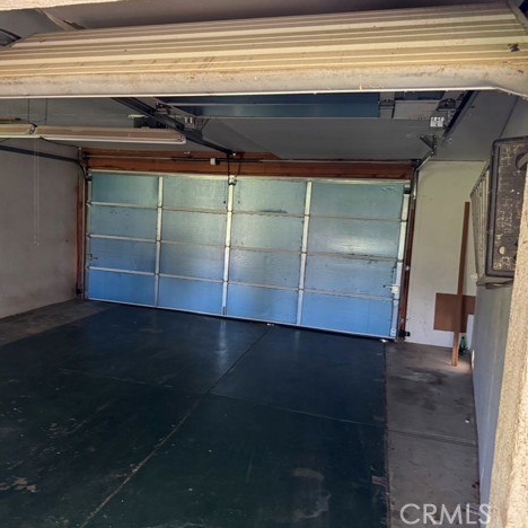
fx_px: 500
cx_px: 209
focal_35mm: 29
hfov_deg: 55.2
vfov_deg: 55.6
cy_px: 259
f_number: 1.78
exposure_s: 1/60
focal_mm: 6.76
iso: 400
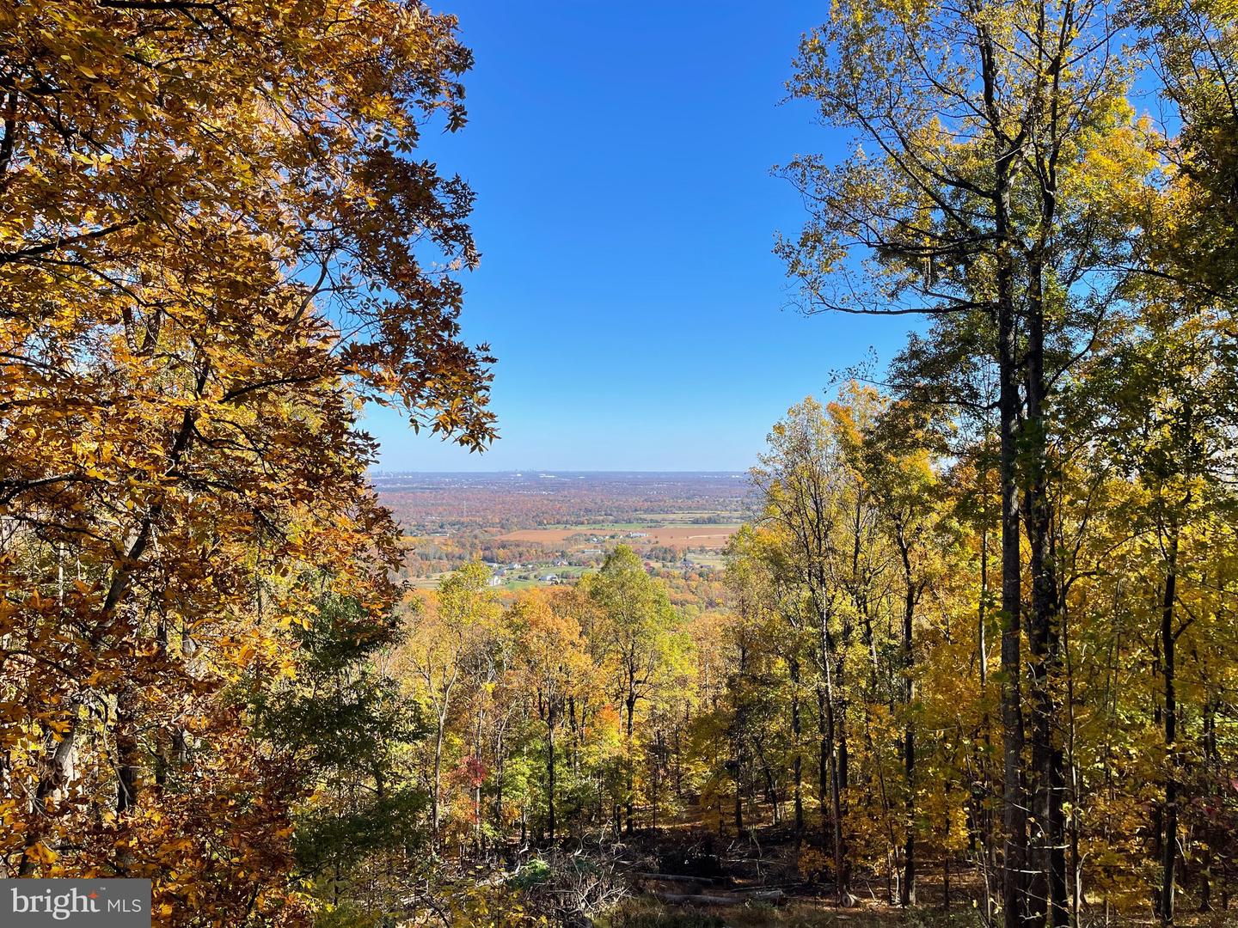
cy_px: 464
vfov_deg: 53.1
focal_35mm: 26
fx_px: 930
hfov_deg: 67.3
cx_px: 619
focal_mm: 5.1
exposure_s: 1/2247
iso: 32
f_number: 1.6
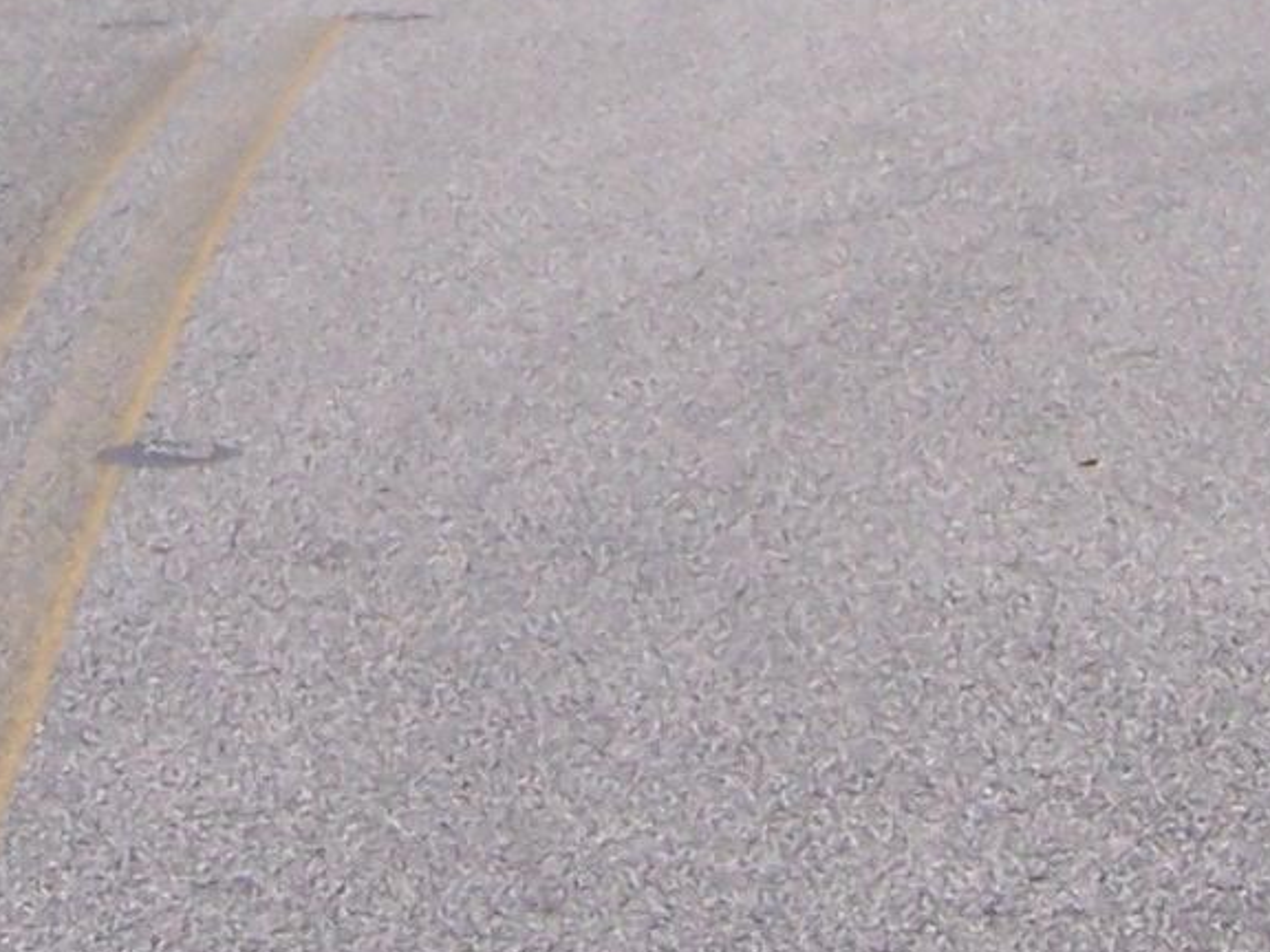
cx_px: 520
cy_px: -690
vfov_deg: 8.9
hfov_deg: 12.3
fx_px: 5870
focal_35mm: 160
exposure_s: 1/500
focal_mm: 6
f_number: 4.8
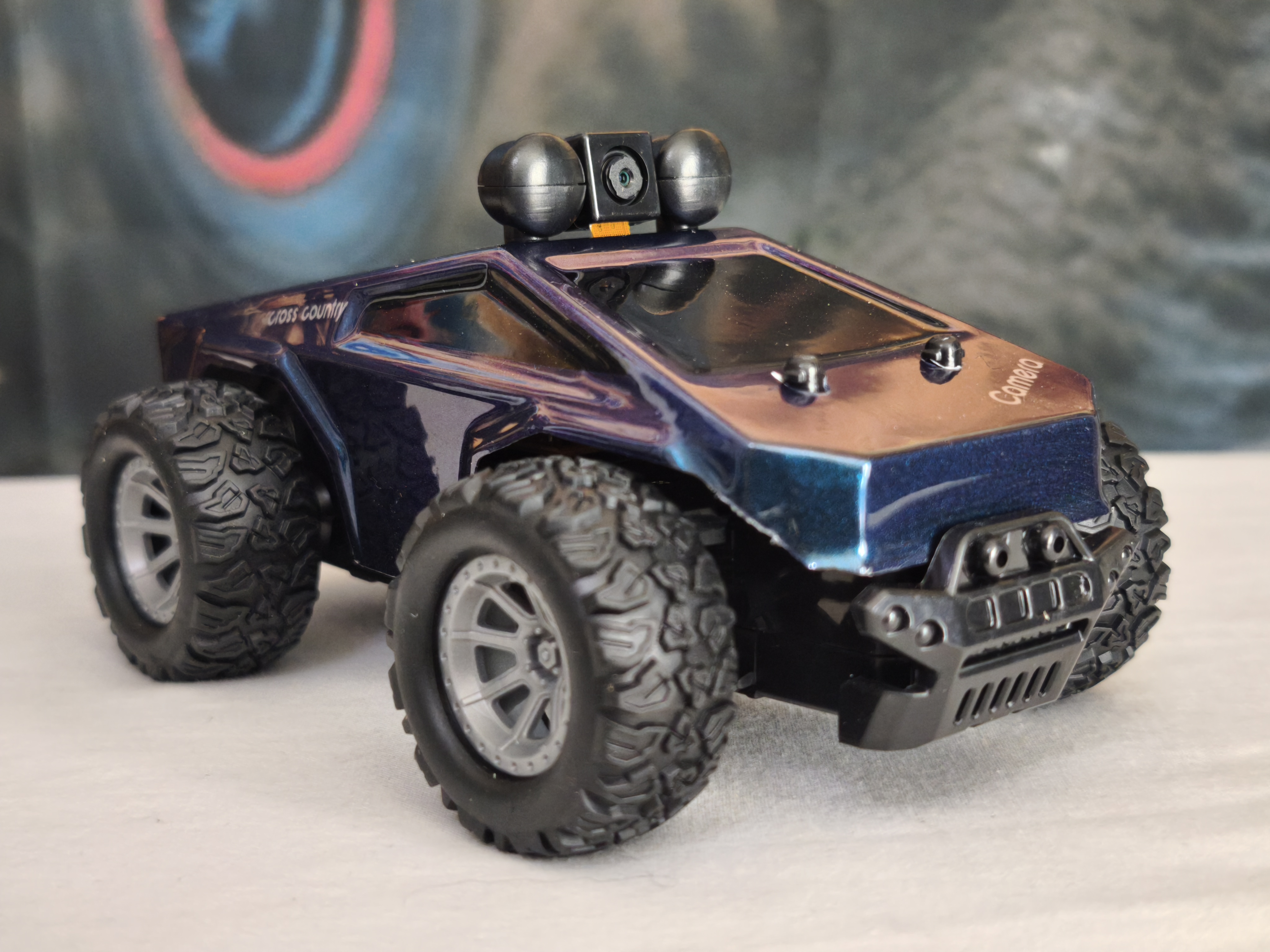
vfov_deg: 31.5
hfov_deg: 41.2
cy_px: 476
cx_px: 635
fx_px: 1688
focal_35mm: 46
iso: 500
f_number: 1.6
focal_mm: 6.57
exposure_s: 1/50
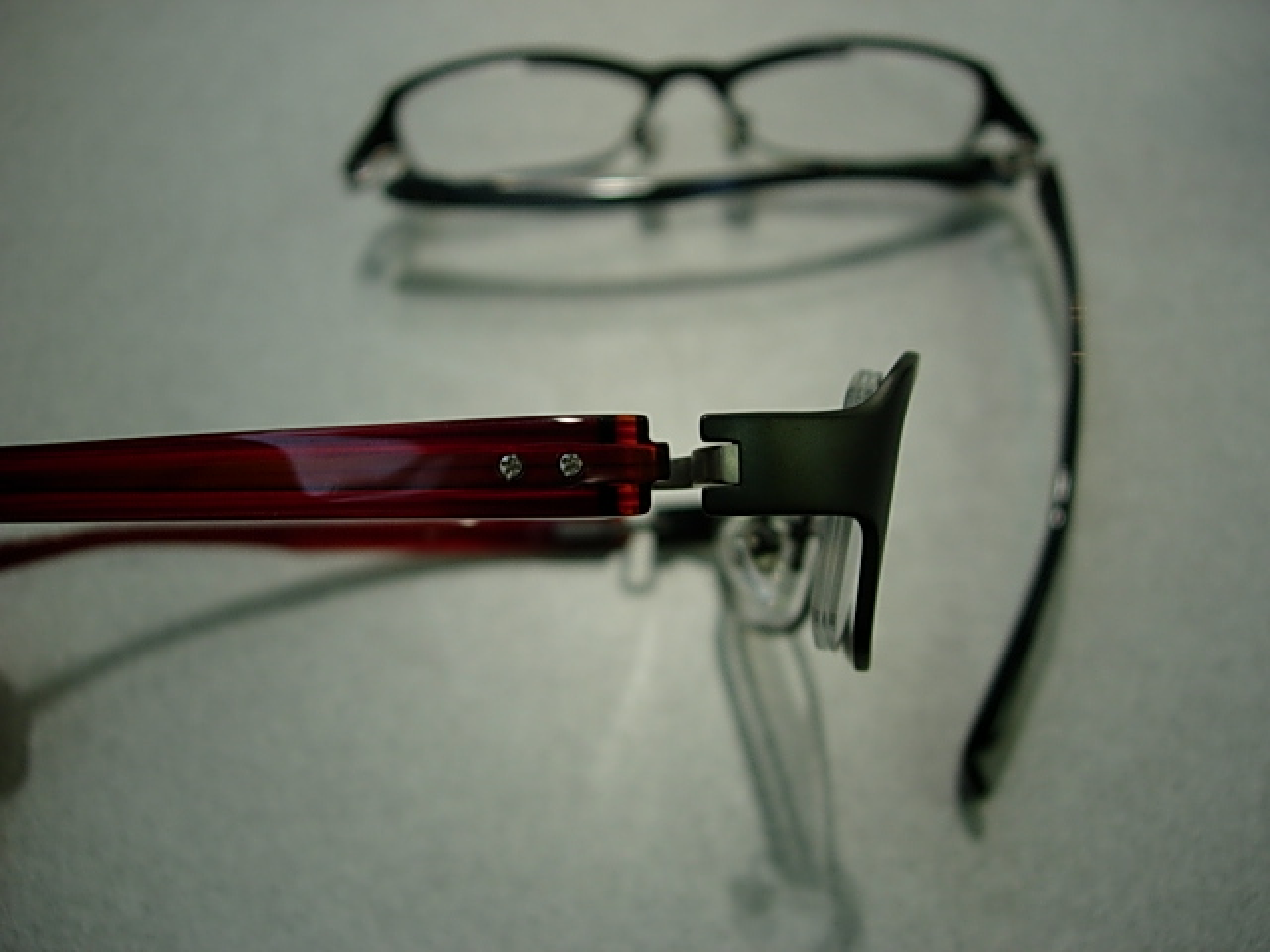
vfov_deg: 37.7
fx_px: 1394
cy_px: 476
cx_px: 635
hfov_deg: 49.0
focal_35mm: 38
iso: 64
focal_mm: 7.8
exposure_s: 1/47.9
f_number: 2.8
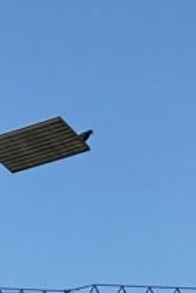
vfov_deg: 7.9
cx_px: -125
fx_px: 2050
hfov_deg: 5.4
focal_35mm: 251
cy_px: 547
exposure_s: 1/3058
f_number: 1.78
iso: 64
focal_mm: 6.86
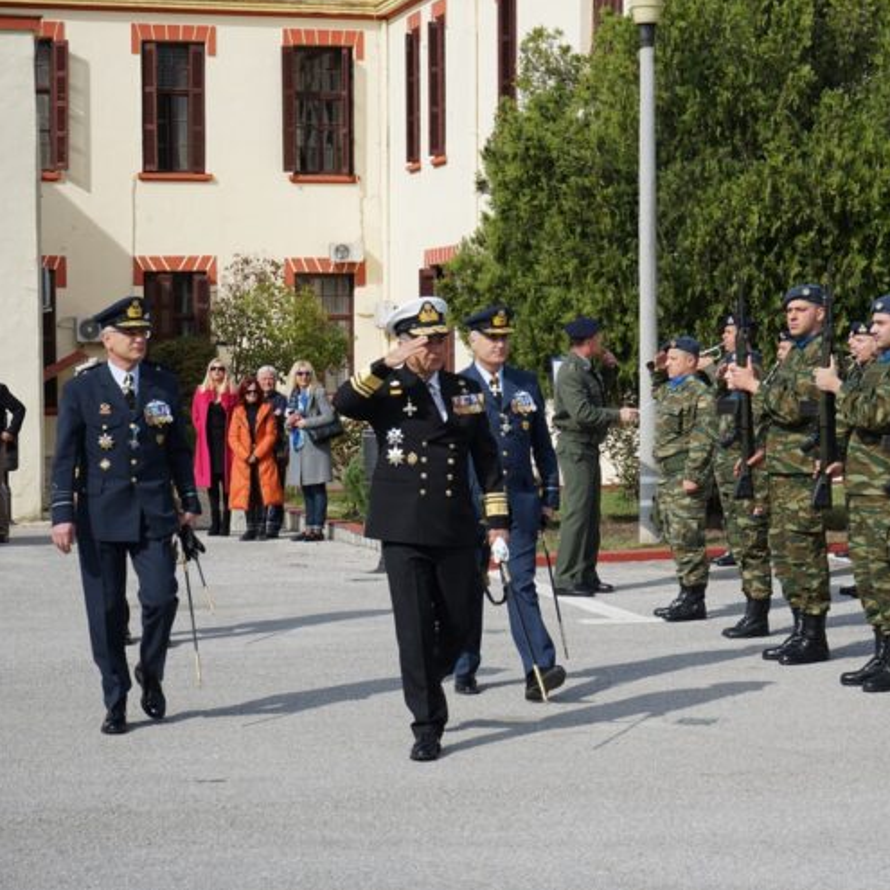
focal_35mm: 85
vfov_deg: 20.4
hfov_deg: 20.3
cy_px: 446
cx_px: 631
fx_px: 2473
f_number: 13
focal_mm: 66
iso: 100
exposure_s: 1/160
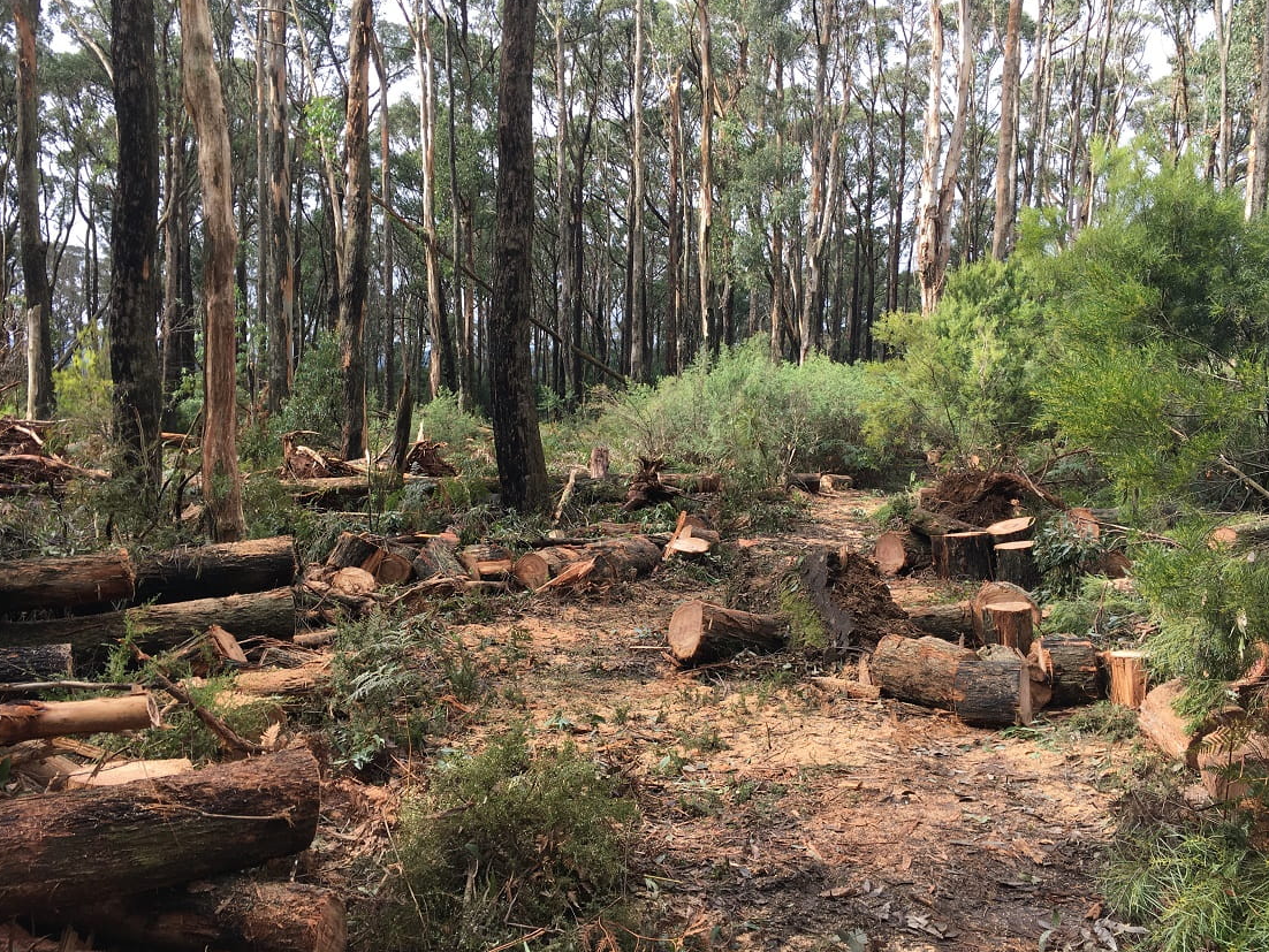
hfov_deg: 59.9
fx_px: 1100
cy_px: 468
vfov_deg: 46.8
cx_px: 648
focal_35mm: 30
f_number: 2.2
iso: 25
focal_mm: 4.15
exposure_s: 1/227
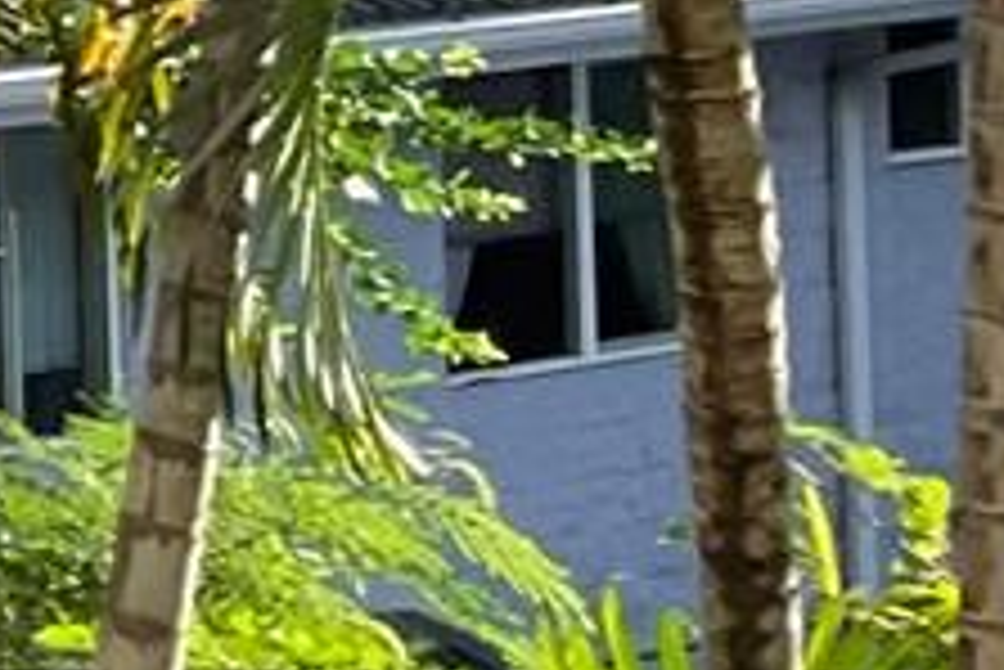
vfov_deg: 6.1
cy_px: -994
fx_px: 6028
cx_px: -2296
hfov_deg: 7.8
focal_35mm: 216
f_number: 1.8
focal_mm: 3
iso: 16
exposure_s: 1/237
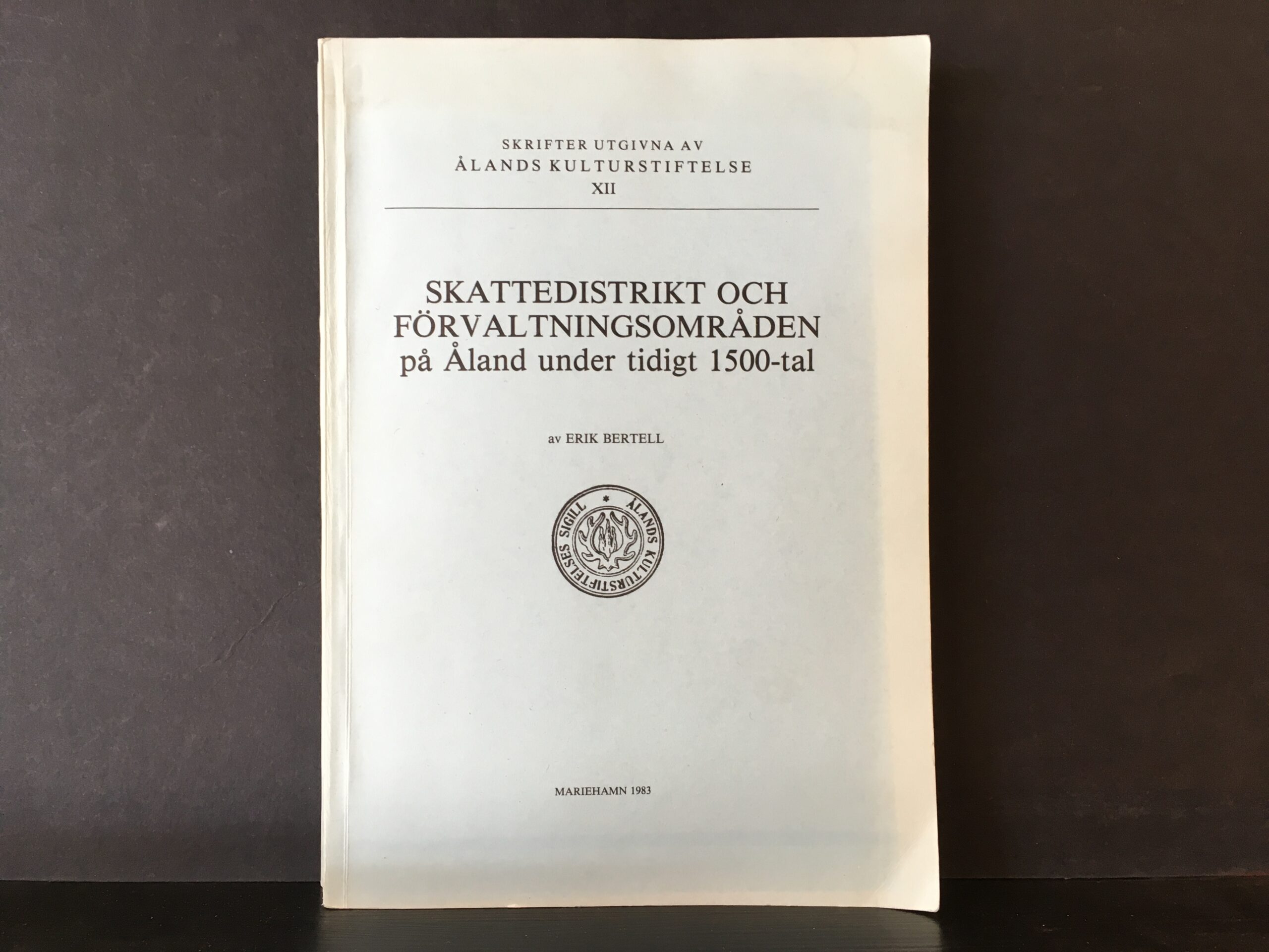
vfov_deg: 48.2
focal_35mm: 29
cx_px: 634
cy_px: 476
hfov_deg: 61.7
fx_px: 1063
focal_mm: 4.15
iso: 64
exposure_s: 1/33
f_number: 2.2
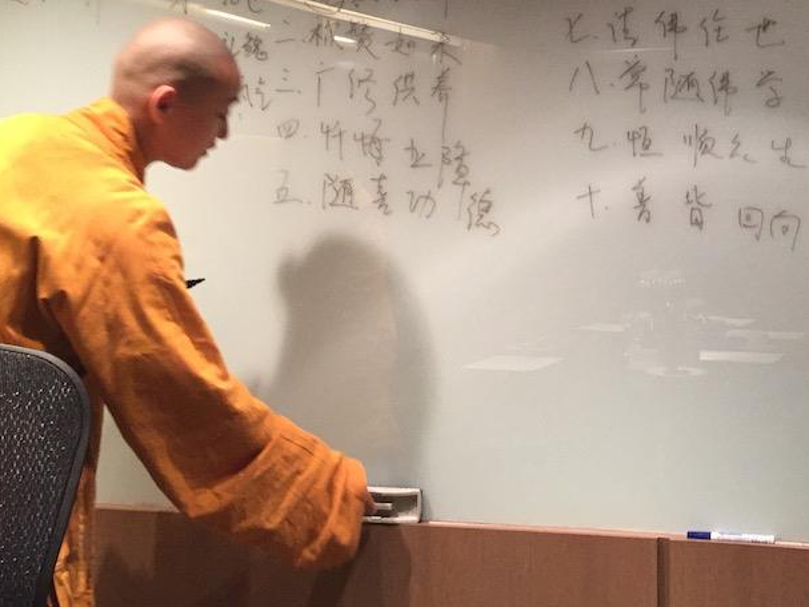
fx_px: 1192
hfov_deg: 36.5
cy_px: 96
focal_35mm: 51
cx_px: 619
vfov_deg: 27.8
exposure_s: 1/30
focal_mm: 4.15
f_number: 2.2
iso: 250
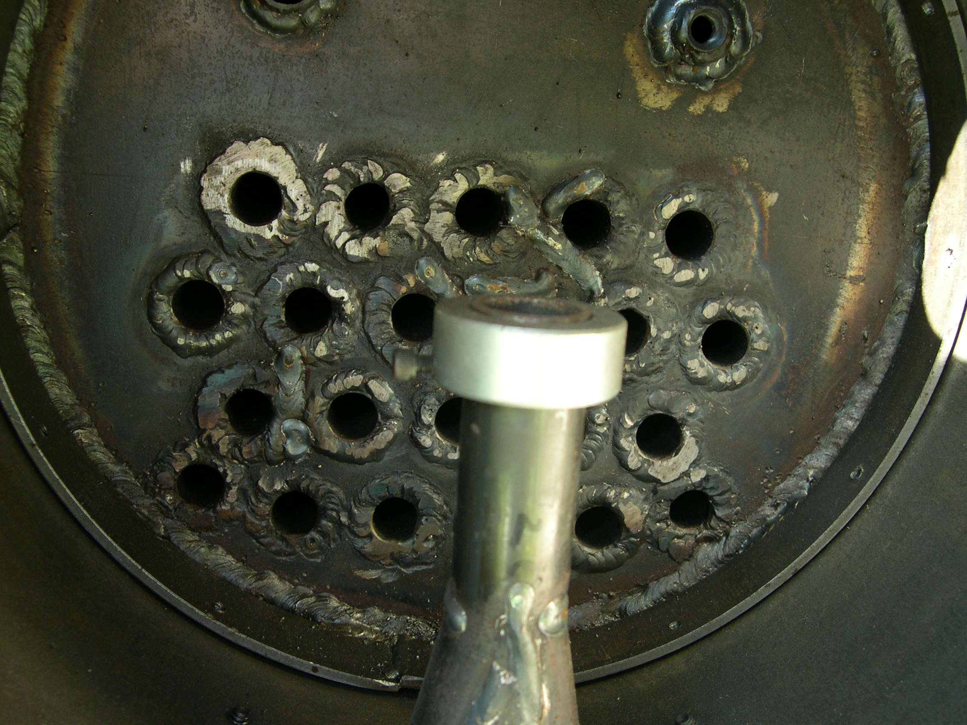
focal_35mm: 38
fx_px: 1062
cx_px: 484
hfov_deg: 49.0
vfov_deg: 37.7
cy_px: 362
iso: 100
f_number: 2.8
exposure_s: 1/57.3
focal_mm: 8
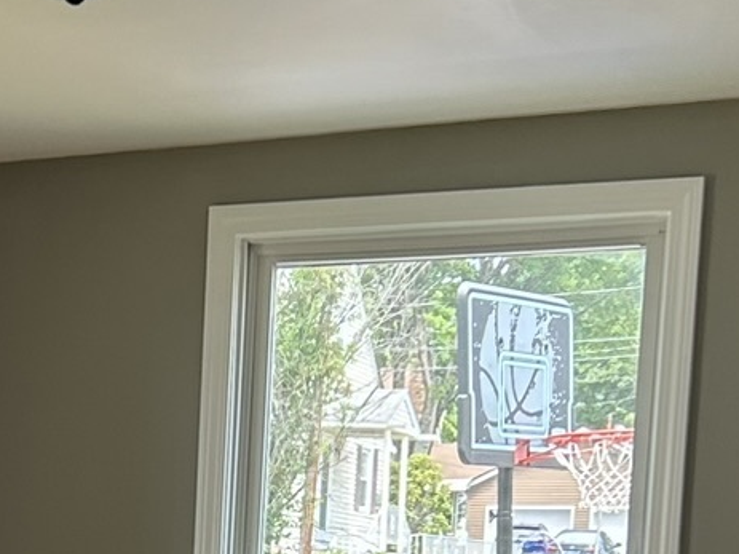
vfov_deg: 12.1
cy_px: 921
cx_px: -94
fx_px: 2454
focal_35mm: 115
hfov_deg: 16.6
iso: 64
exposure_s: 1/125
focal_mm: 5.7
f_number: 1.5
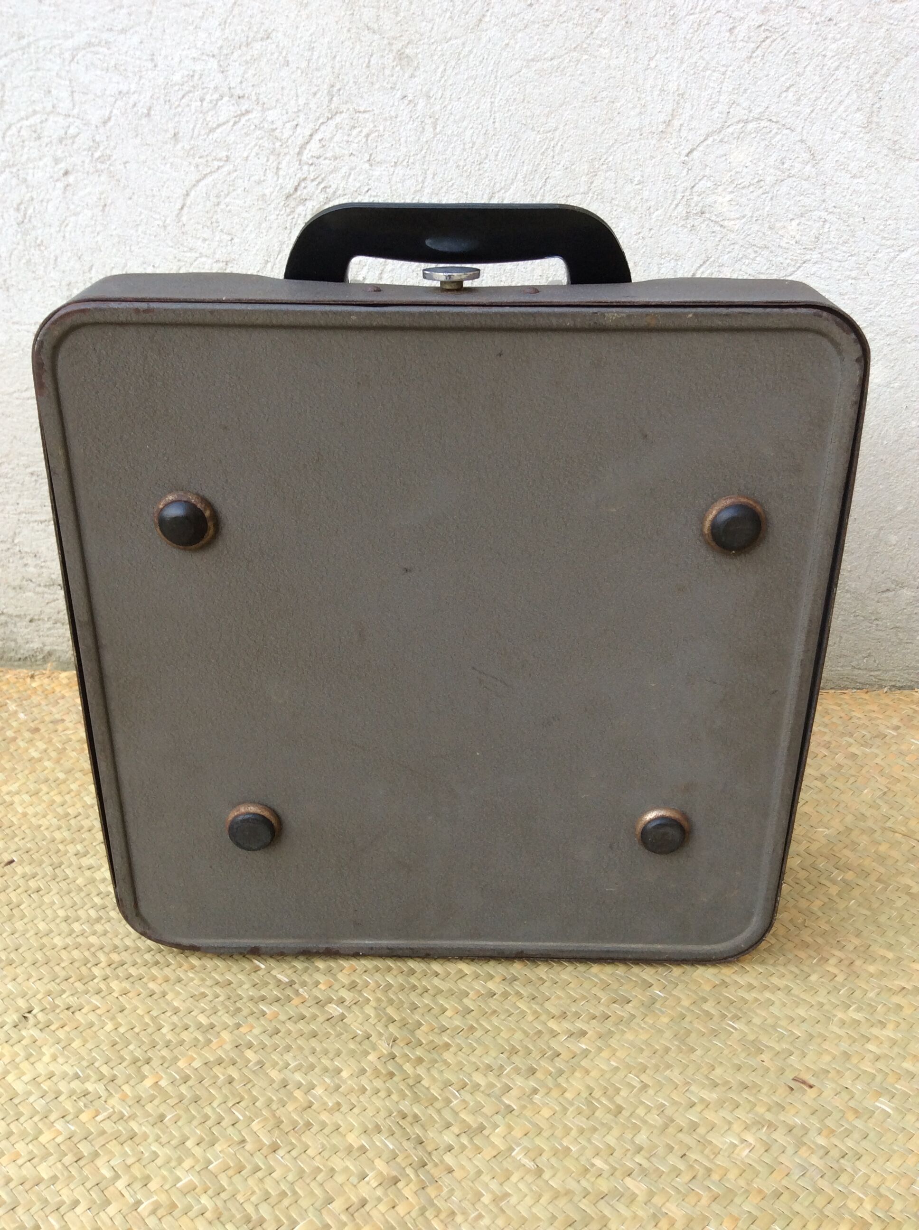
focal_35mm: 32
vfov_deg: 56.9
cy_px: 615
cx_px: 460
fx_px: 1136
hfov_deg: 44.1
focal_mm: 3.3
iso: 32
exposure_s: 1/33
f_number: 2.4
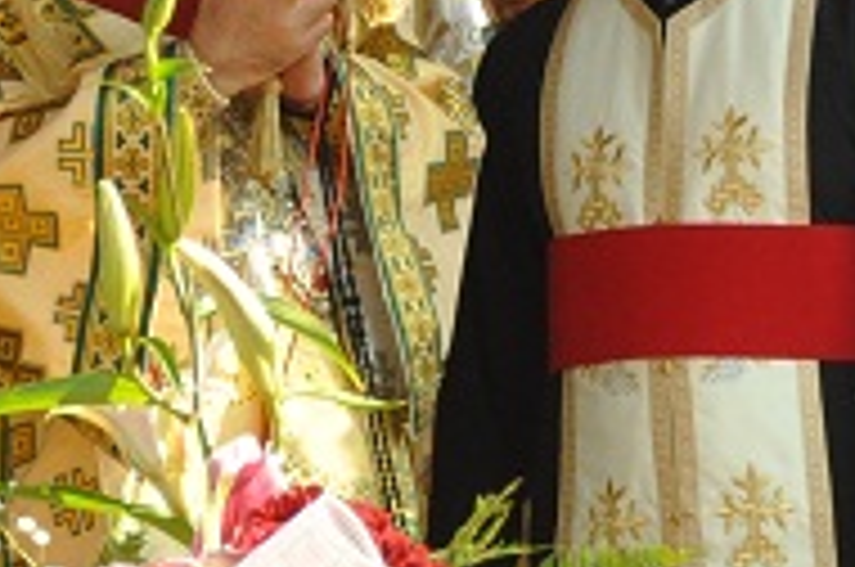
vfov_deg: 4.6
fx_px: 7089
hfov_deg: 6.9
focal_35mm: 299
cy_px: 493
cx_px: 518
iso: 500
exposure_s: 1/640
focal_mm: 42
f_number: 13
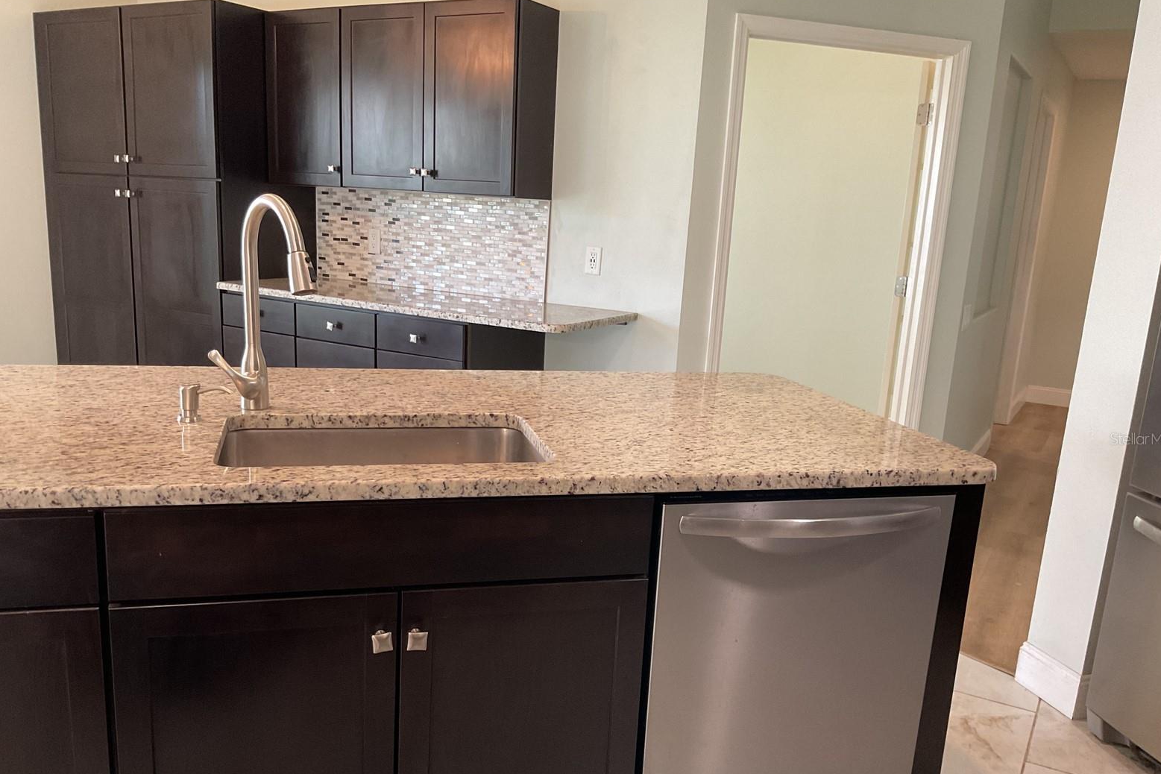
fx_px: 1000
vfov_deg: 42.2
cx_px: 584
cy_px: 438
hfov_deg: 60.3
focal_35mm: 31
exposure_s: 1/60
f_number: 1.8
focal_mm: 3
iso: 100
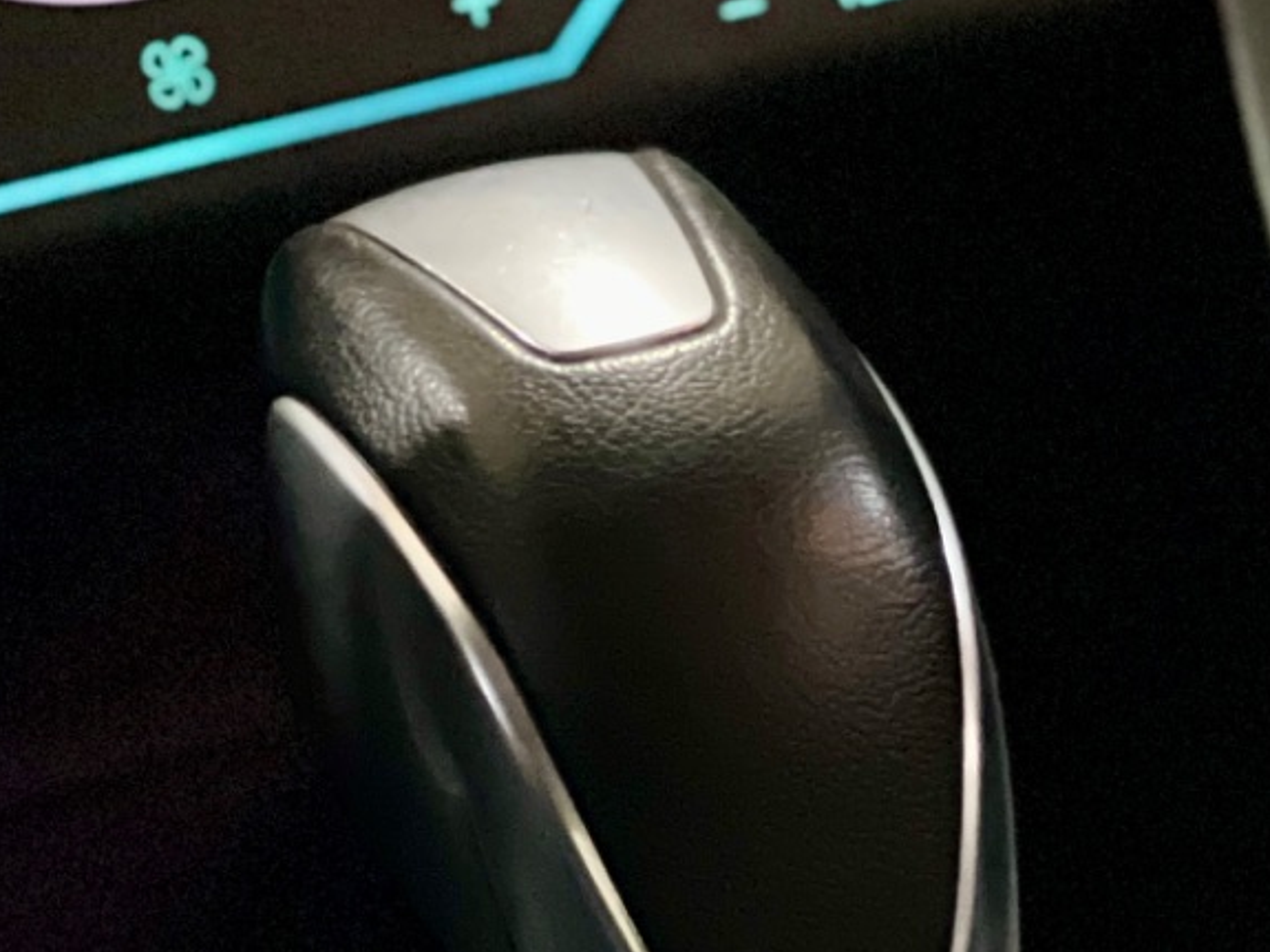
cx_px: 983
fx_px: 9427
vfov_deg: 5.7
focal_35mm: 257
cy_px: 1447
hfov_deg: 7.7
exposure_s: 1/15
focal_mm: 9
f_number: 2.8
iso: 1000
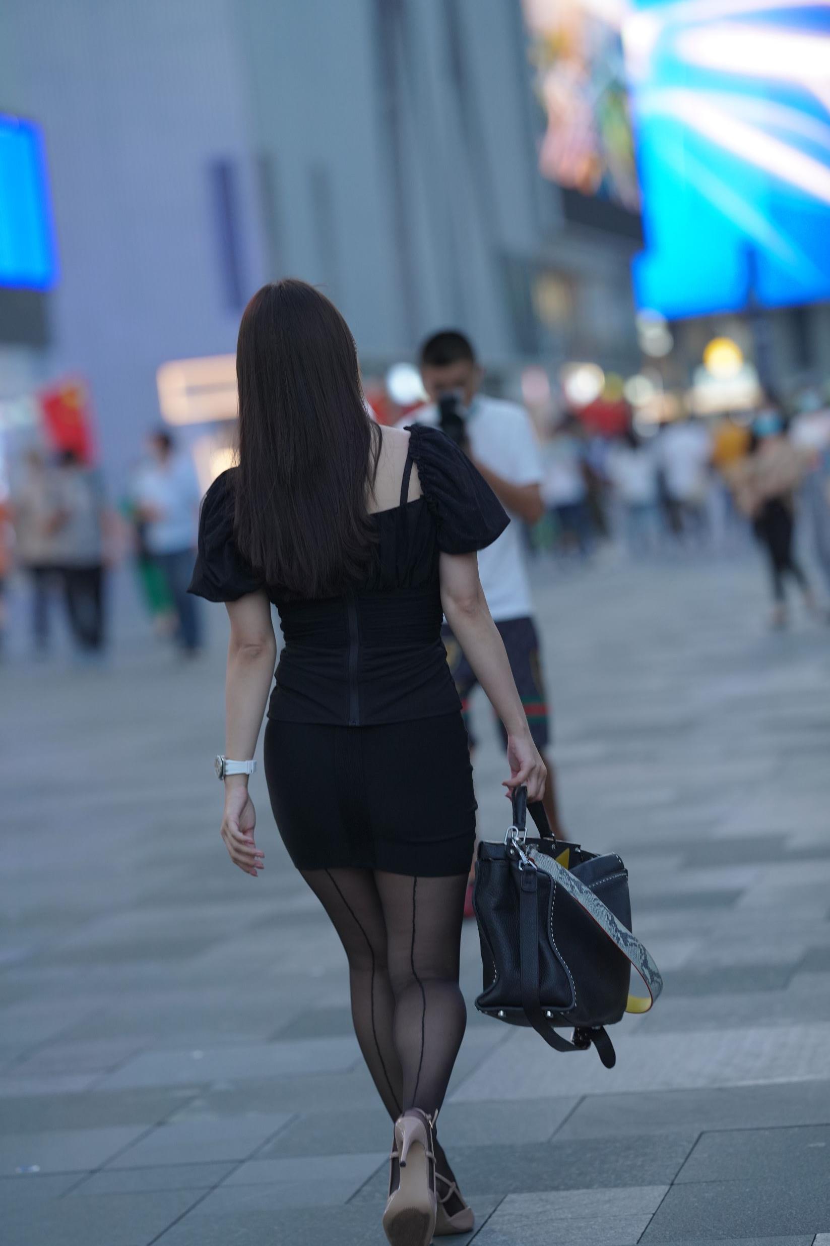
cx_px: 415
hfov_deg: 10.2
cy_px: 623
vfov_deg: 15.2
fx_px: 4669
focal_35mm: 135
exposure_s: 1/500
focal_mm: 135
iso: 800
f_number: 2.5
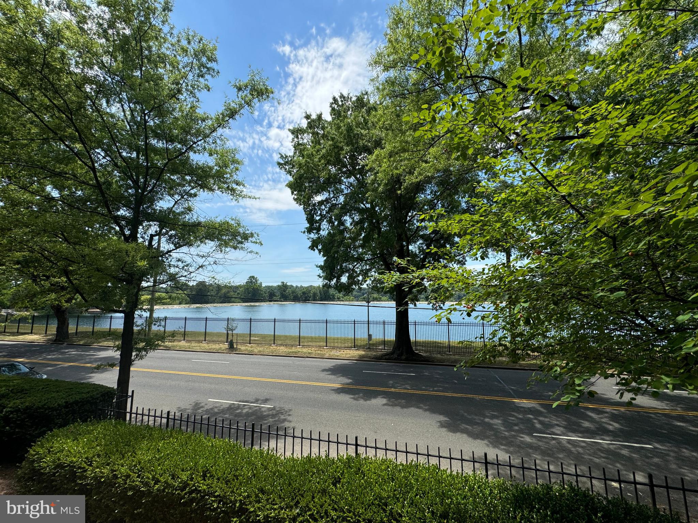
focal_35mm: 14
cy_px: 262
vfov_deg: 85.7
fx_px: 282
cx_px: 349
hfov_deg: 102.1
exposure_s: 1/1672
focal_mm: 2.22
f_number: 2.2
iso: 50
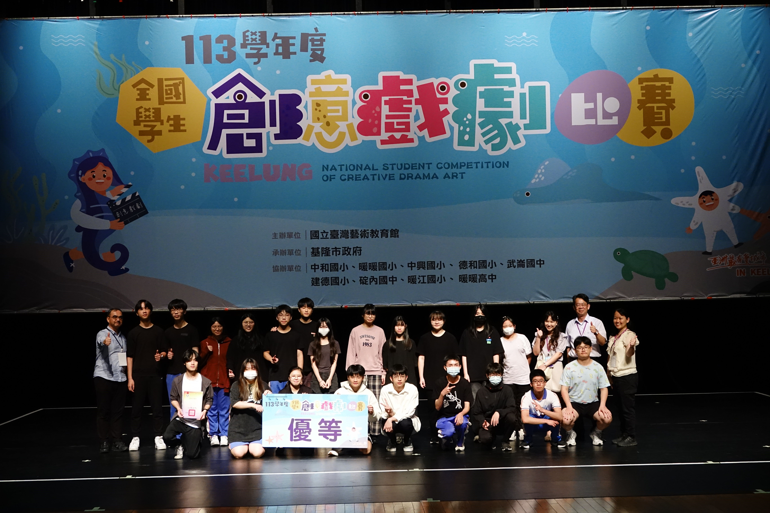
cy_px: 256
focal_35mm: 56
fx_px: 1198
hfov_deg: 35.6
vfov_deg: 24.2
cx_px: 385
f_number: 3.5
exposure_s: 1/400
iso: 1250
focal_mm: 20.49
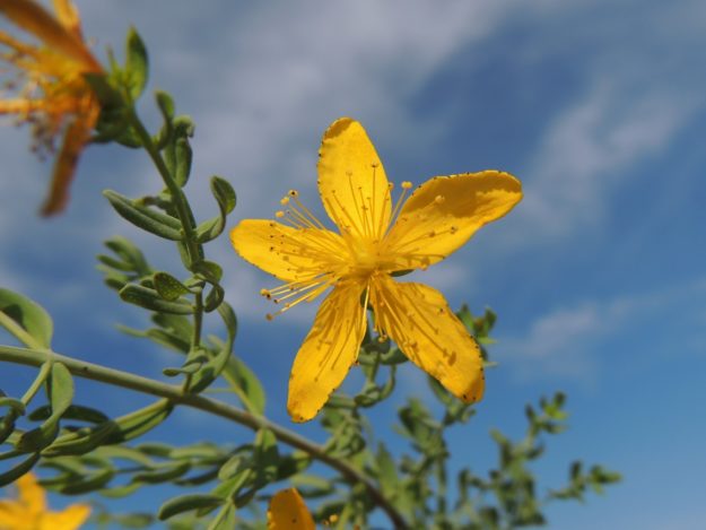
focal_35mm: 33
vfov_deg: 43.0
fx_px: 673
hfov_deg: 55.3
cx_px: 353
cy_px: 265
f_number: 4
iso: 100
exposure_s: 1/1600
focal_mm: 5.8
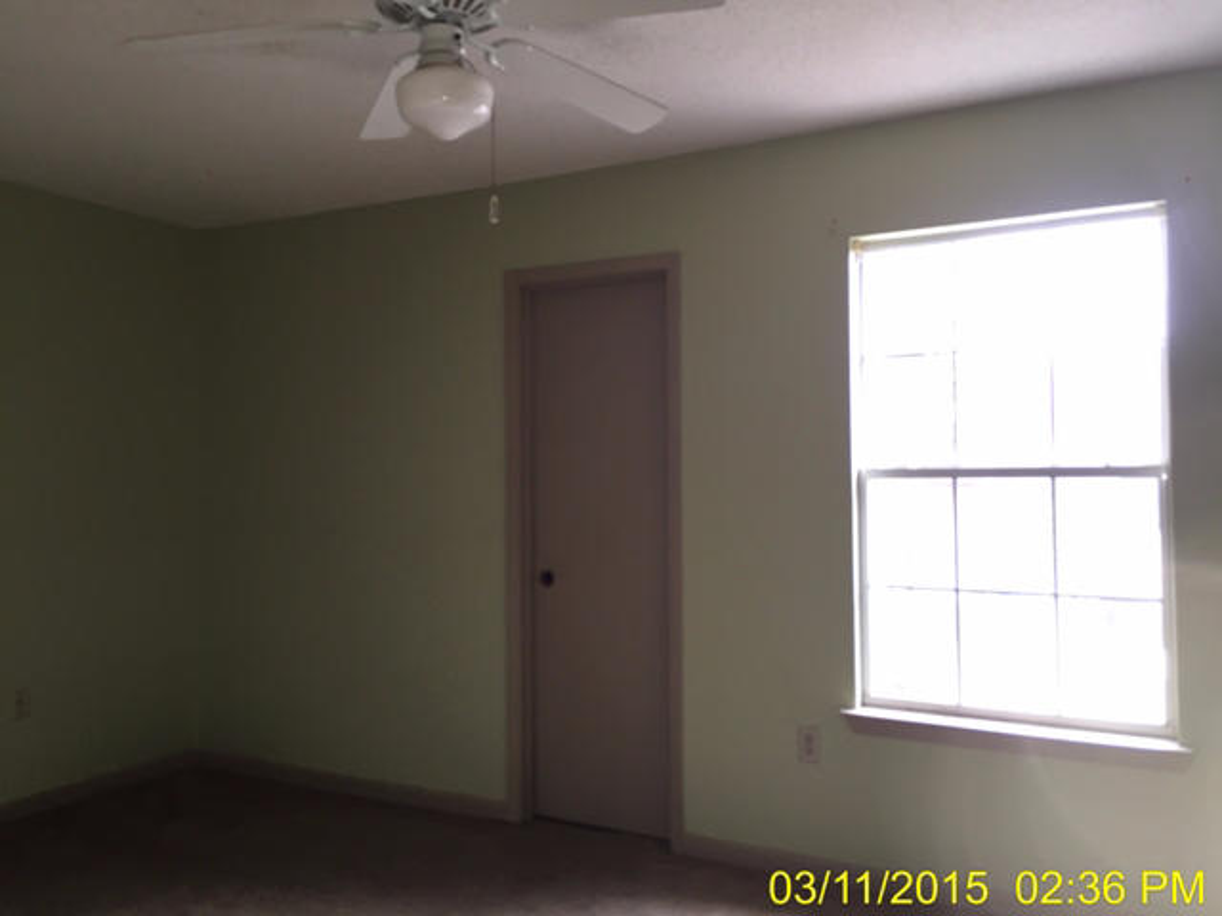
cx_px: 611
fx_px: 1024
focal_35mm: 29
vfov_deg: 48.2
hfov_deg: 61.7
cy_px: 458
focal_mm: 4.15
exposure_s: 1/30
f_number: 2.2
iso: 64
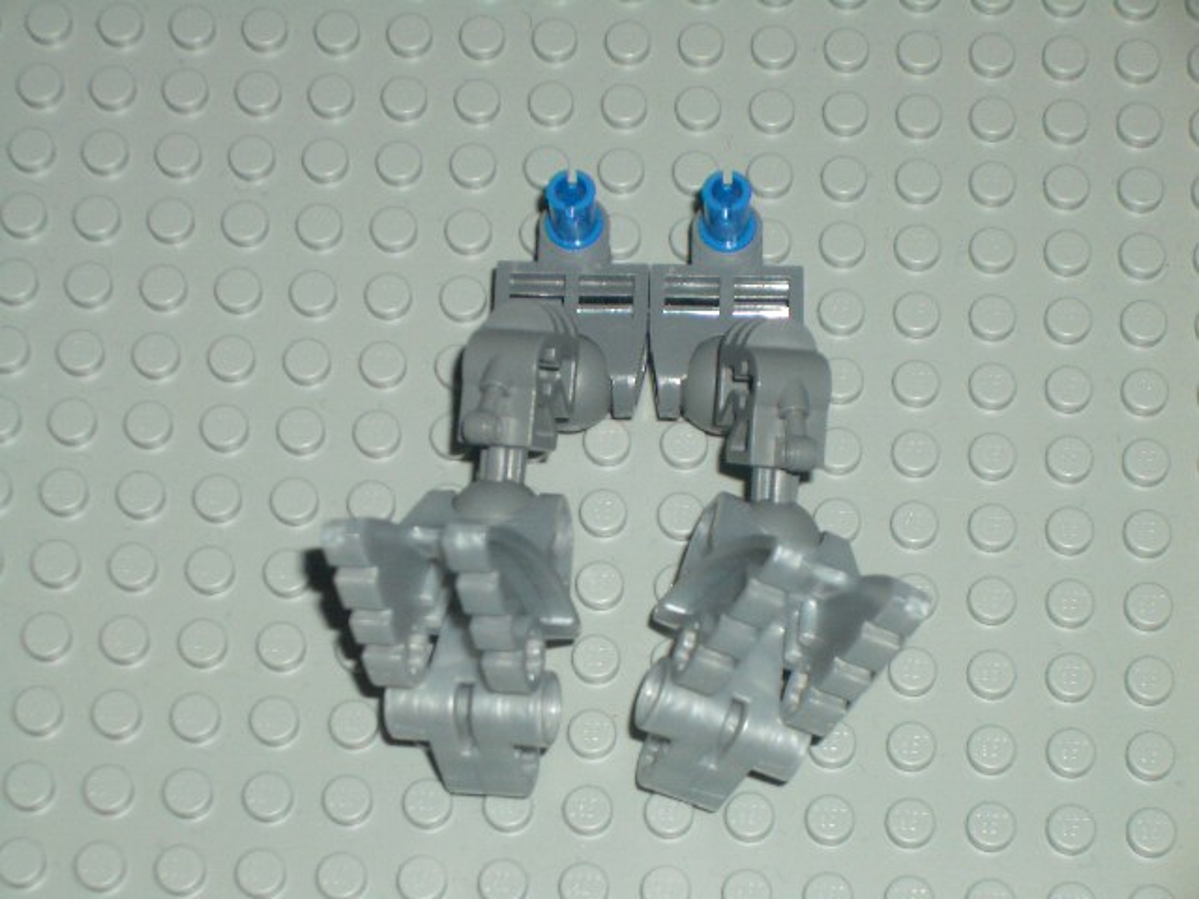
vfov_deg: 14.1
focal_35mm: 105
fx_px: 3637
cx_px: 600
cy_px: 450
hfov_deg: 18.7
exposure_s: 1/60
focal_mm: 17.4
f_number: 4.8
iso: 100
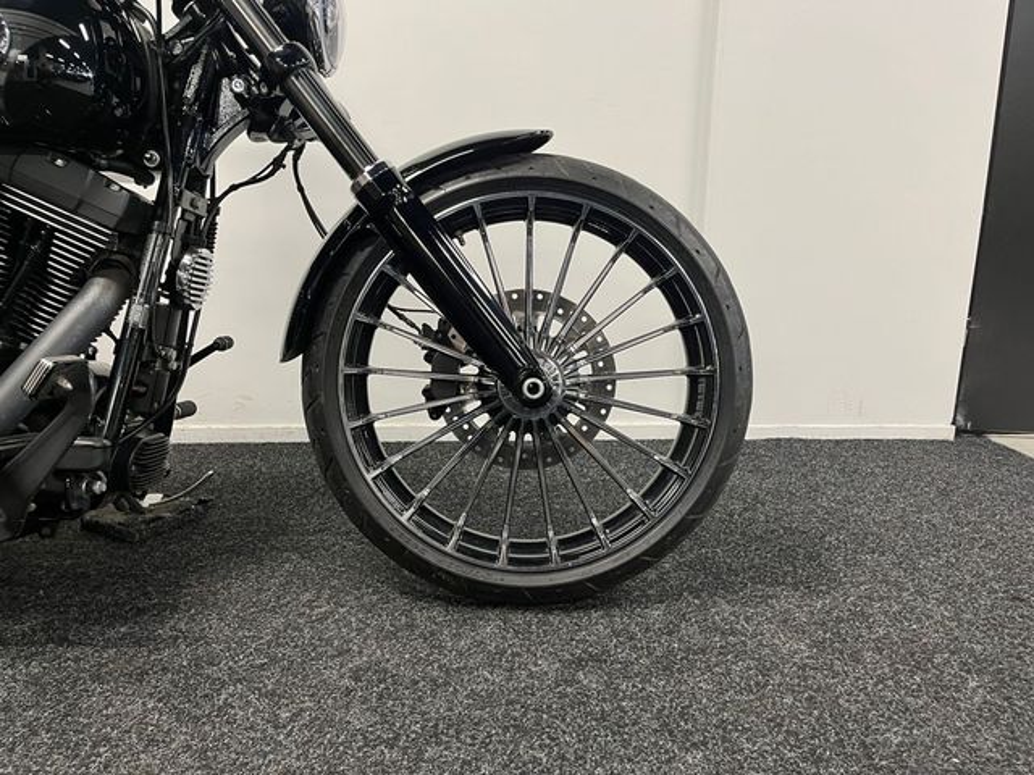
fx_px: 777
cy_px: 388
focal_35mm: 26
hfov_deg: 67.3
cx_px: 517
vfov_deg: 53.1
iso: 125
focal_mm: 5.1
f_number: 1.6
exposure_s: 1/50
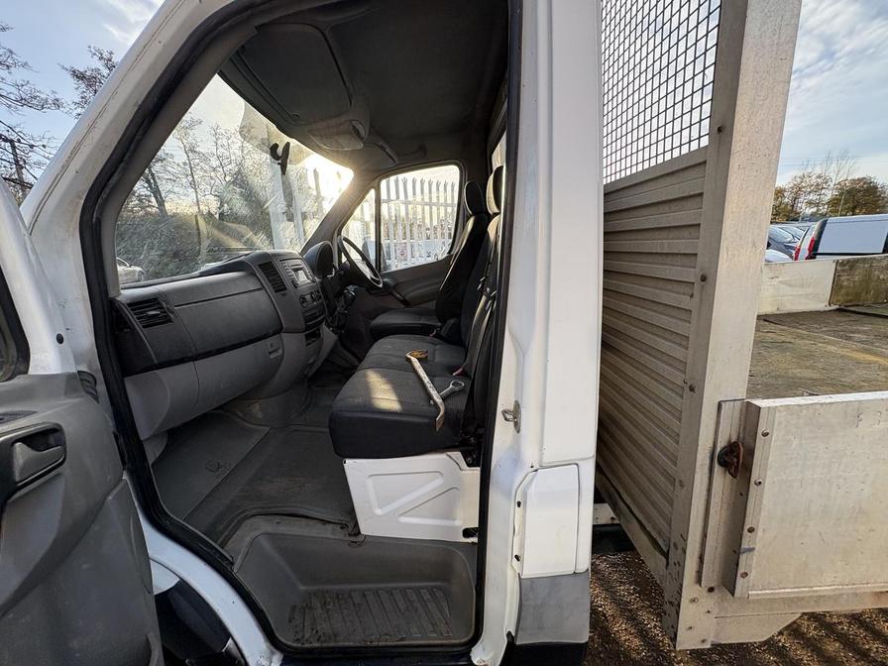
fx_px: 359
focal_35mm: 14
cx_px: 444
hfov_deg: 102.1
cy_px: 333
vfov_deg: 85.7
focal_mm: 2.22
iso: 40
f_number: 2.2
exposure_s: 1/337
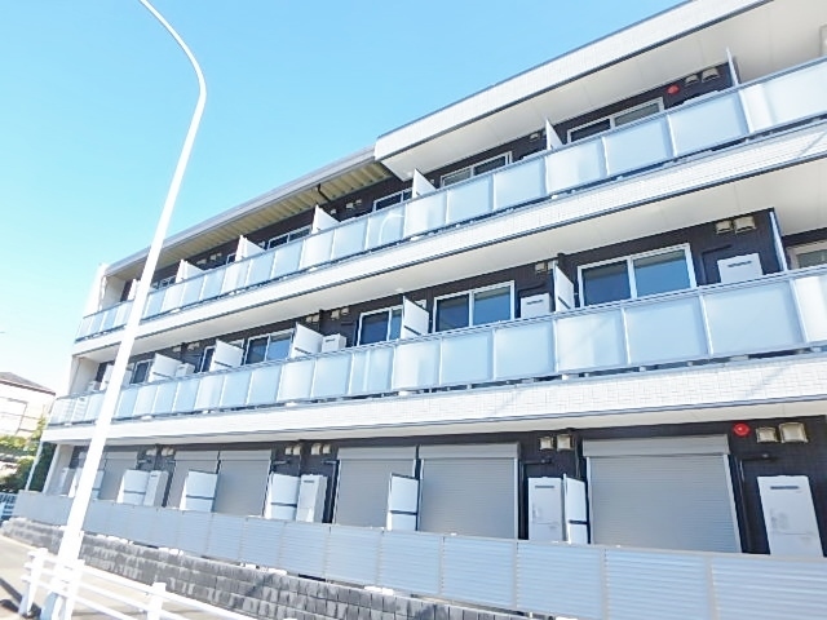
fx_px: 502
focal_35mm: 21
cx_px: 414
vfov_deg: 63.4
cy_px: 310
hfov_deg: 79.0
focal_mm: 3.7
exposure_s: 1/400
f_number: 3.5
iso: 125
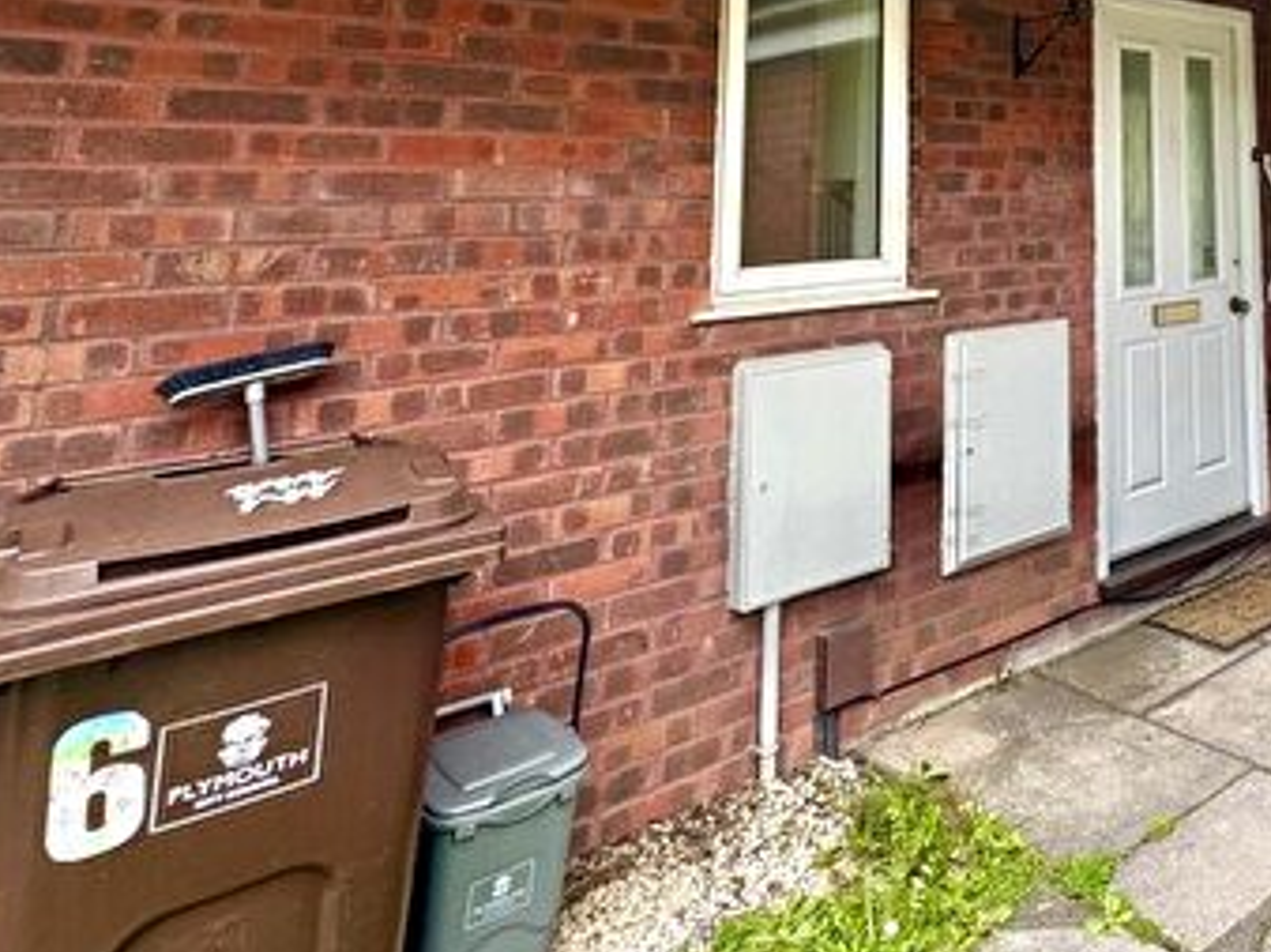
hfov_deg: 51.7
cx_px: 1218
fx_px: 1064
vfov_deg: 42.8
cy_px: 43
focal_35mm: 29
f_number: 2.2
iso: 40
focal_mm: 2.22
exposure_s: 1/152
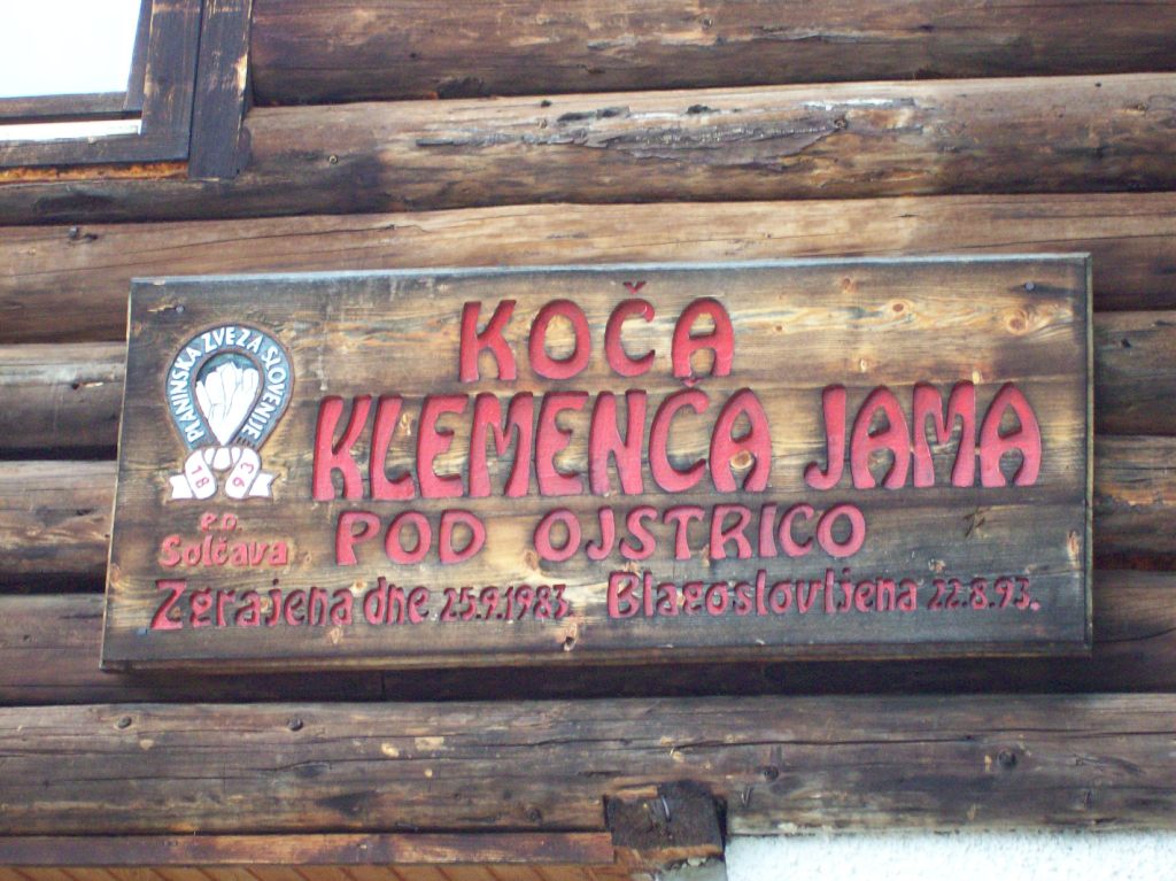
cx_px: 588
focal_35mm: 108
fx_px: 3667
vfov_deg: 13.7
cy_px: 440
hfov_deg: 18.2
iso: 160
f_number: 4.8
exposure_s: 1/33.2
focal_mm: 18
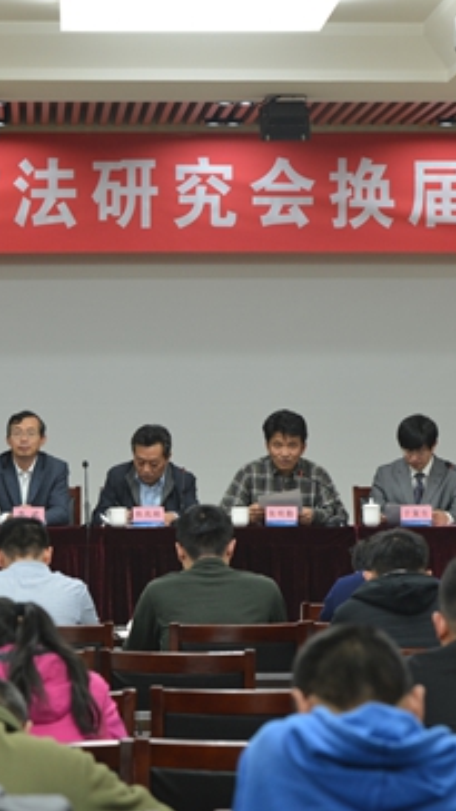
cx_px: 131
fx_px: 3228
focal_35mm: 150
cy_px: 406
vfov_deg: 14.3
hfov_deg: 8.1
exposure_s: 1/80
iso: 1600
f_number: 5.6
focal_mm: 95
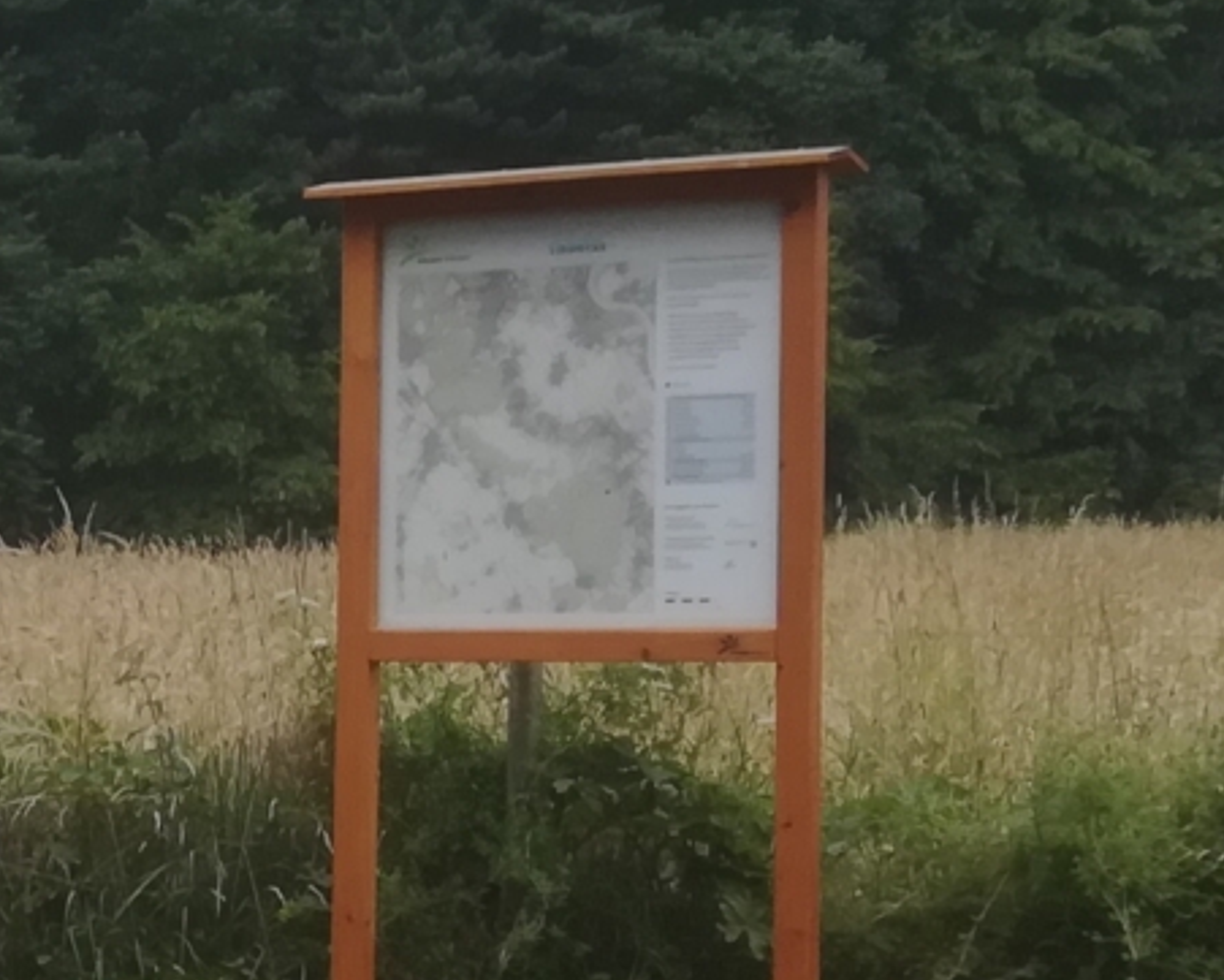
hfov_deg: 16.4
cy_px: 771
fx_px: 3913
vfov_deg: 14.2
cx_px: -551
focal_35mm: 108
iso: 80
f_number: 2.2
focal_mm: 3.83
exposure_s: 1/100
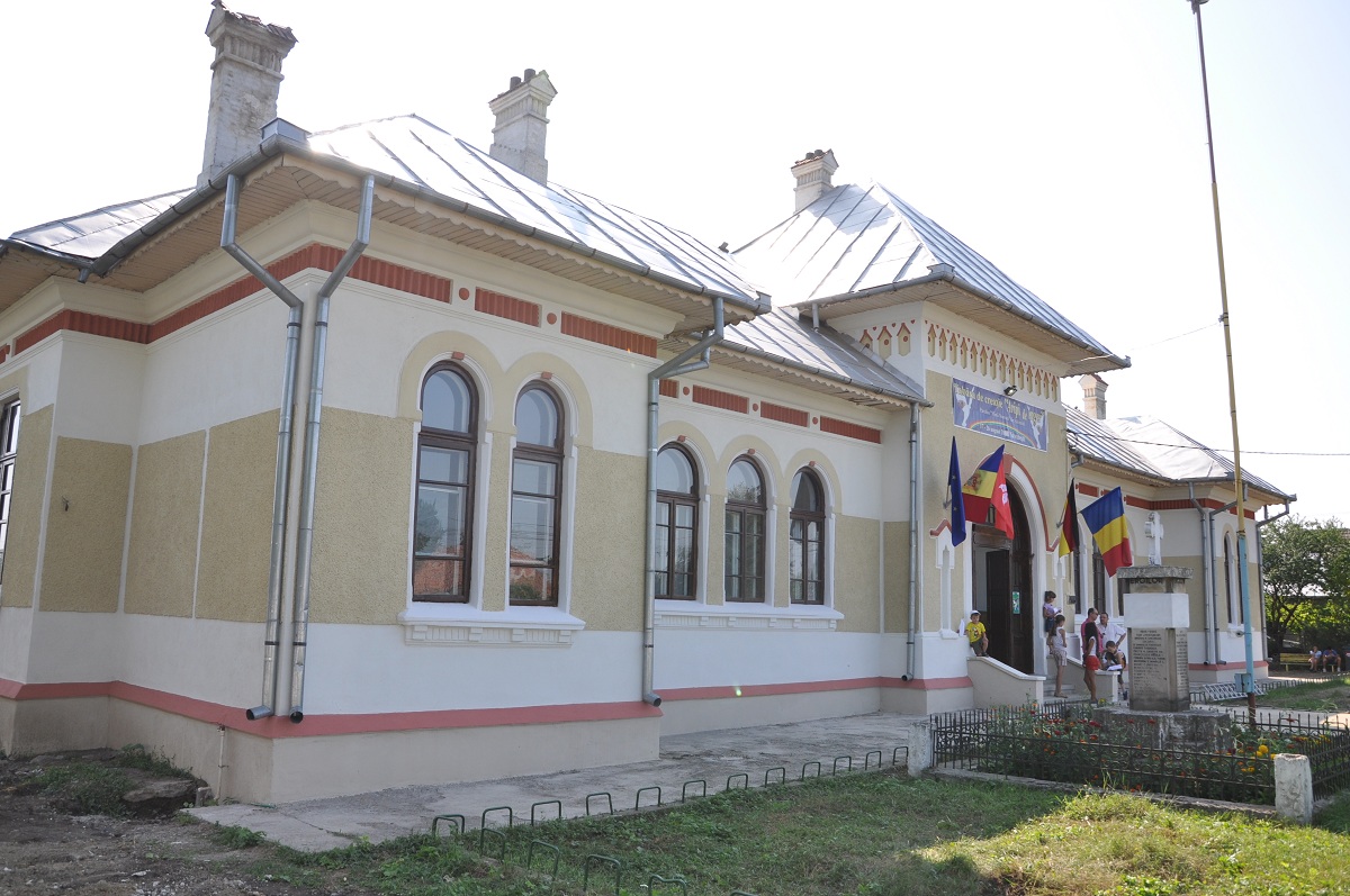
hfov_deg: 67.4
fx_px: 1011
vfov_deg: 47.8
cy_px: 448
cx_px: 675
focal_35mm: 27
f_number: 5.6
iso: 200
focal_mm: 18
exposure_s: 1/500
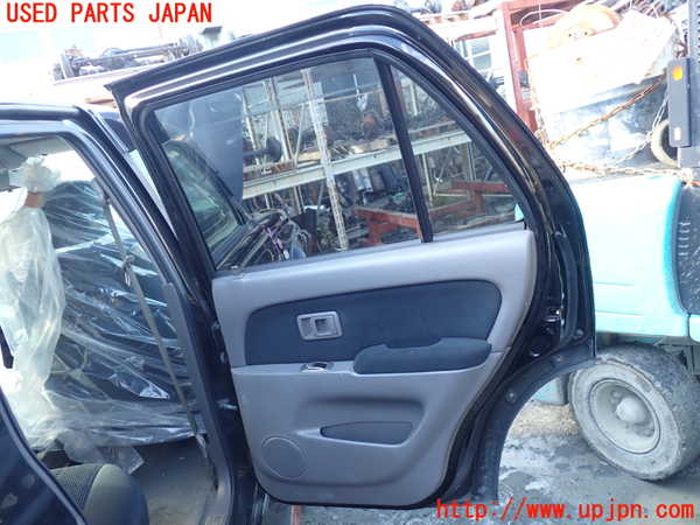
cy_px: 262
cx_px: 350
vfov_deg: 46.8
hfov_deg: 60.0
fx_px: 607
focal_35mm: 30
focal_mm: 5.4
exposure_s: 1/60
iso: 200
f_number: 2.3
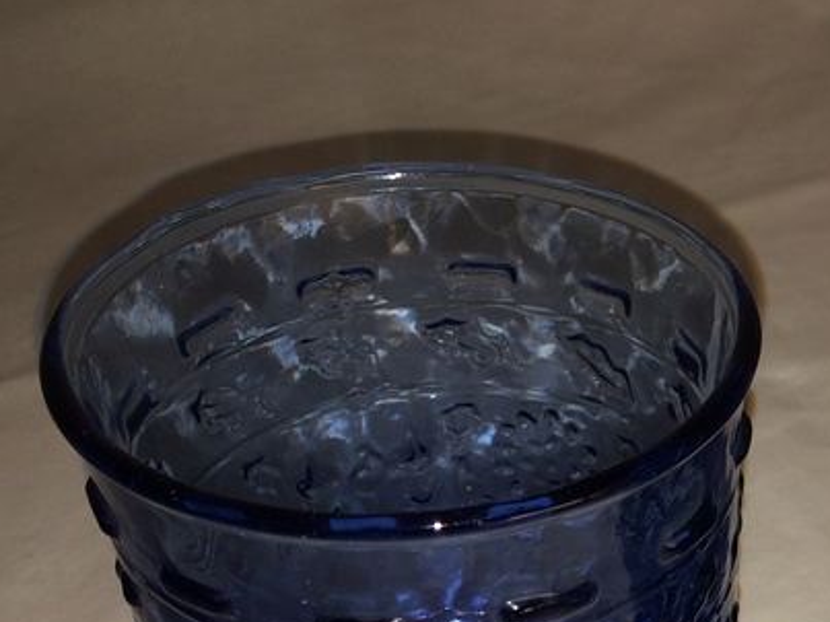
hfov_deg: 27.3
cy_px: 621
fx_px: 1606
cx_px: 828
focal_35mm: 67
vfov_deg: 21.2
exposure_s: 1/111
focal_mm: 4.12
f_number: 2.2
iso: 32
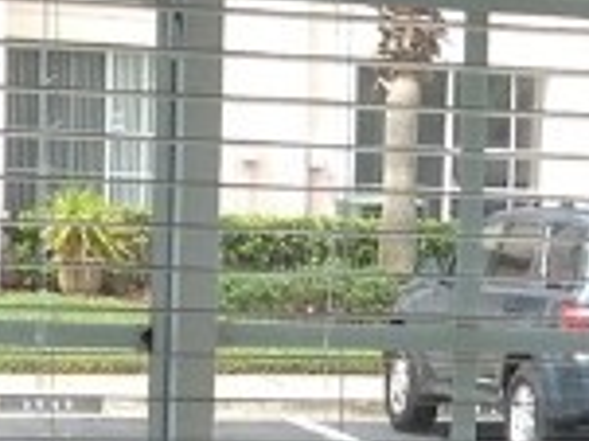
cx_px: 874
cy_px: 441
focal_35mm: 238
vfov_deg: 6.2
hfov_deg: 8.2
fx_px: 4046
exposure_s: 1/581
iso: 80
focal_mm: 4.28
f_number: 2.4
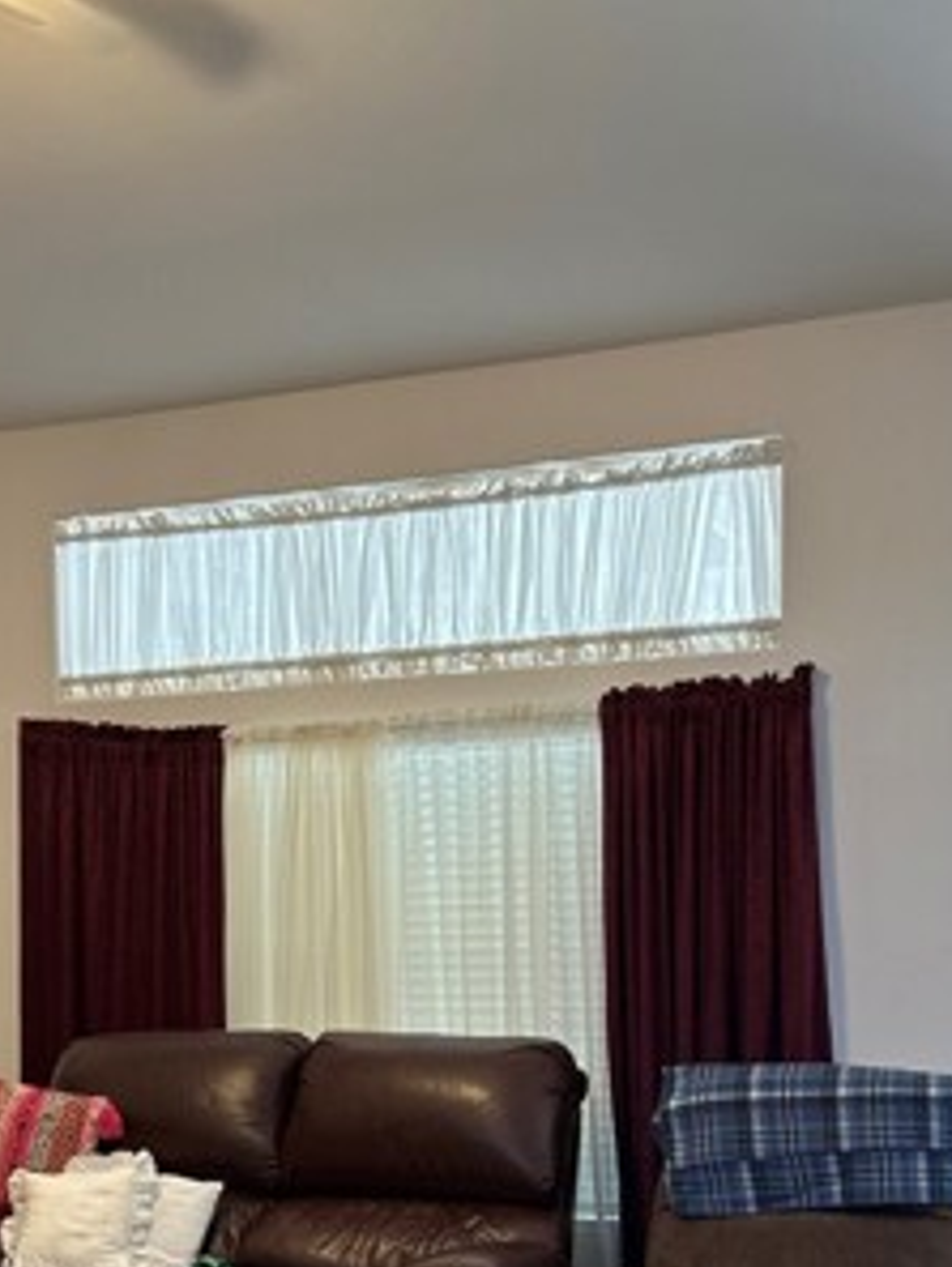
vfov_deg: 33.3
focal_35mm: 56
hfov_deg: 26.1
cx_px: 508
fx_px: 2052
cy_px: 1015
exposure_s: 1/120
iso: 100
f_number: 1.5
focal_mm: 5.7
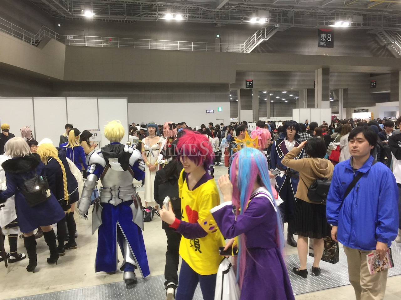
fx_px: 336
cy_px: 150
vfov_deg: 48.2
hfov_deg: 61.7
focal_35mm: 29
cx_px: 200
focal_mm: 4.15
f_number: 2.2
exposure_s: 1/30
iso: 50
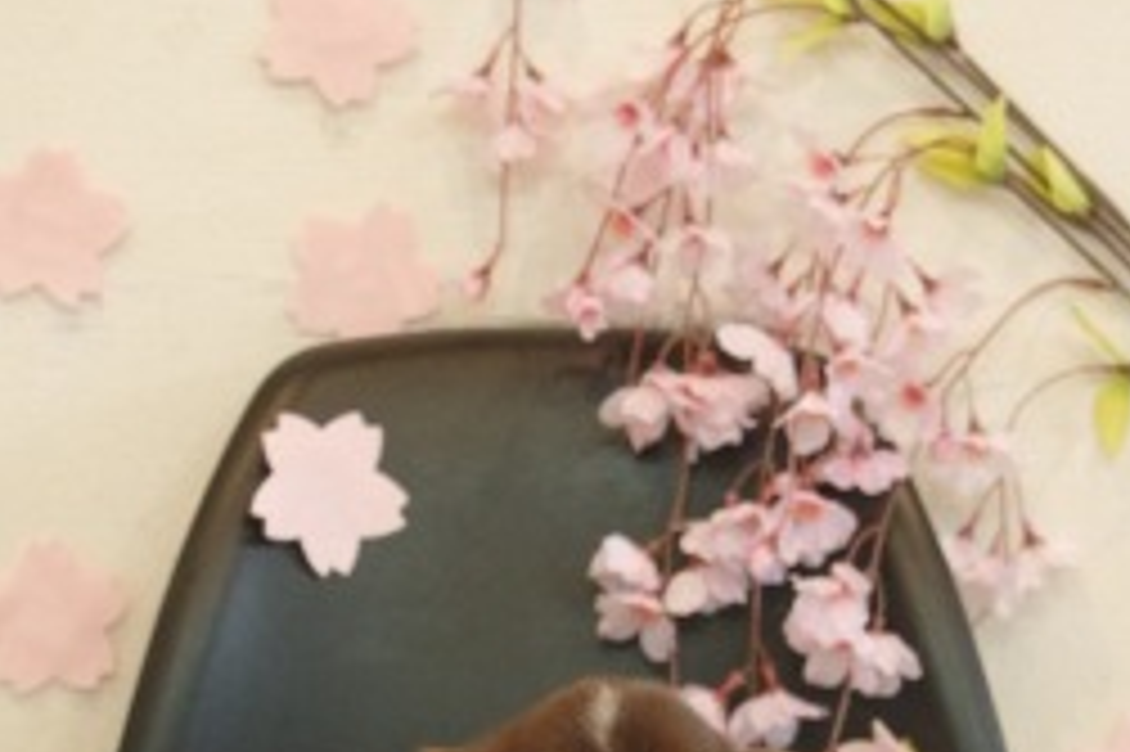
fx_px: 3199
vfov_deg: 13.2
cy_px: 747
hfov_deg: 20.0
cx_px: 594
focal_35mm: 102
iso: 1600
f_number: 4.5
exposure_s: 1/100
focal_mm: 43
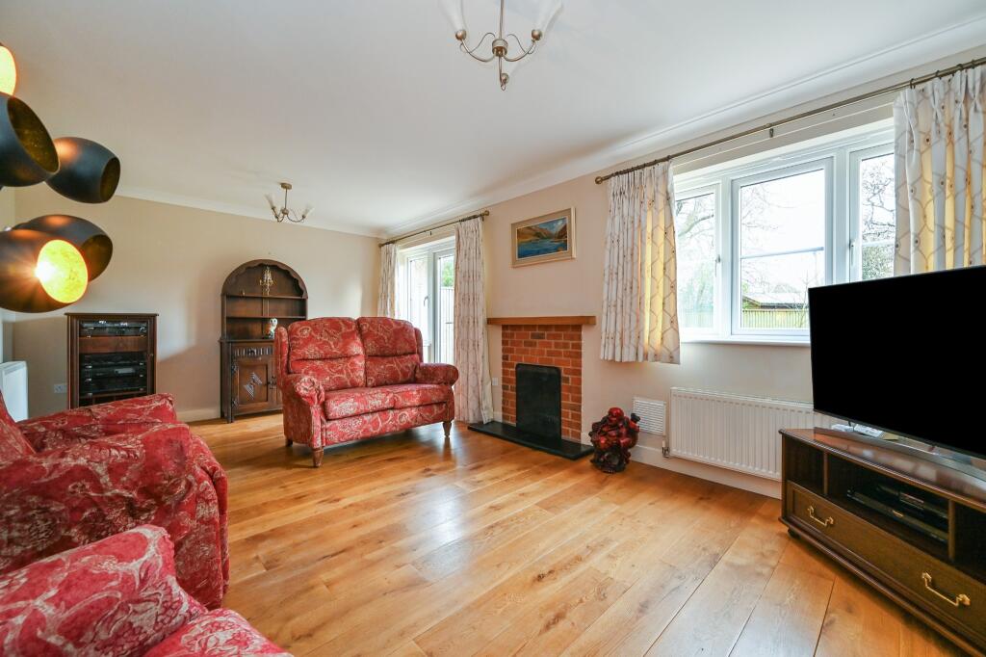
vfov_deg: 81.2
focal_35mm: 14
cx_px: 493
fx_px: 383
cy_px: 328
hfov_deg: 104.3
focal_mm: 14
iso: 400
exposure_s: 1/15
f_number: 8
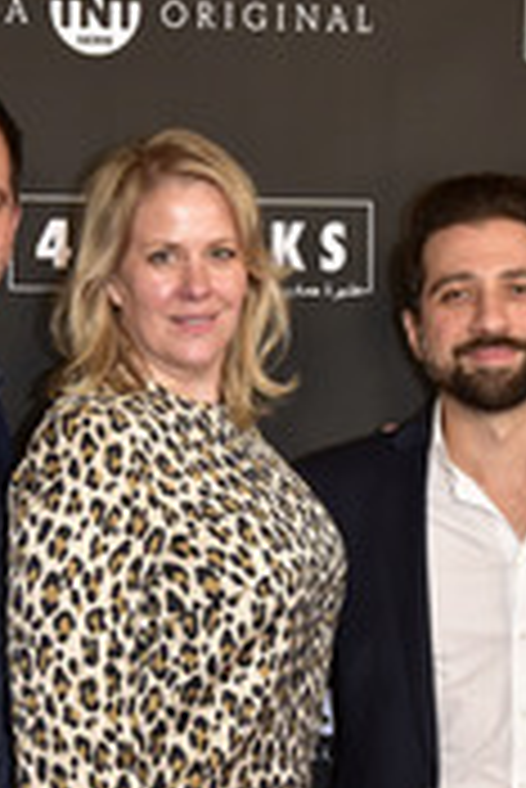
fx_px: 2362
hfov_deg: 12.7
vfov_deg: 18.9
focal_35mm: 108
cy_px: 522
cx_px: 160
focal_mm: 42
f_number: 8
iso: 2000
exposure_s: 1/250
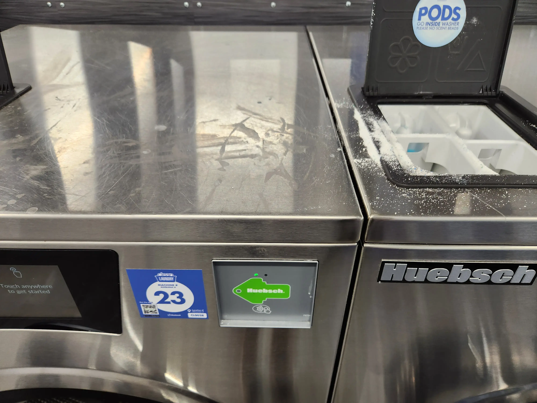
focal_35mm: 23
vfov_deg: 58.9
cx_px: 268
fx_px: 357
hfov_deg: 73.9
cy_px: 202
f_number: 1.8
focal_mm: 5.4
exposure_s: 1/180
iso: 160
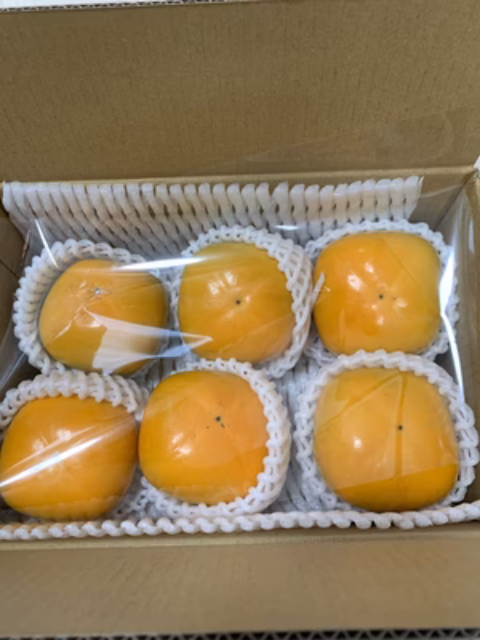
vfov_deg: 67.3
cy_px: 320
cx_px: 240
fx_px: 481
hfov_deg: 53.1
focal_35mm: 26
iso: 100
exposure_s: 1/60
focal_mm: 4.25
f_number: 1.8
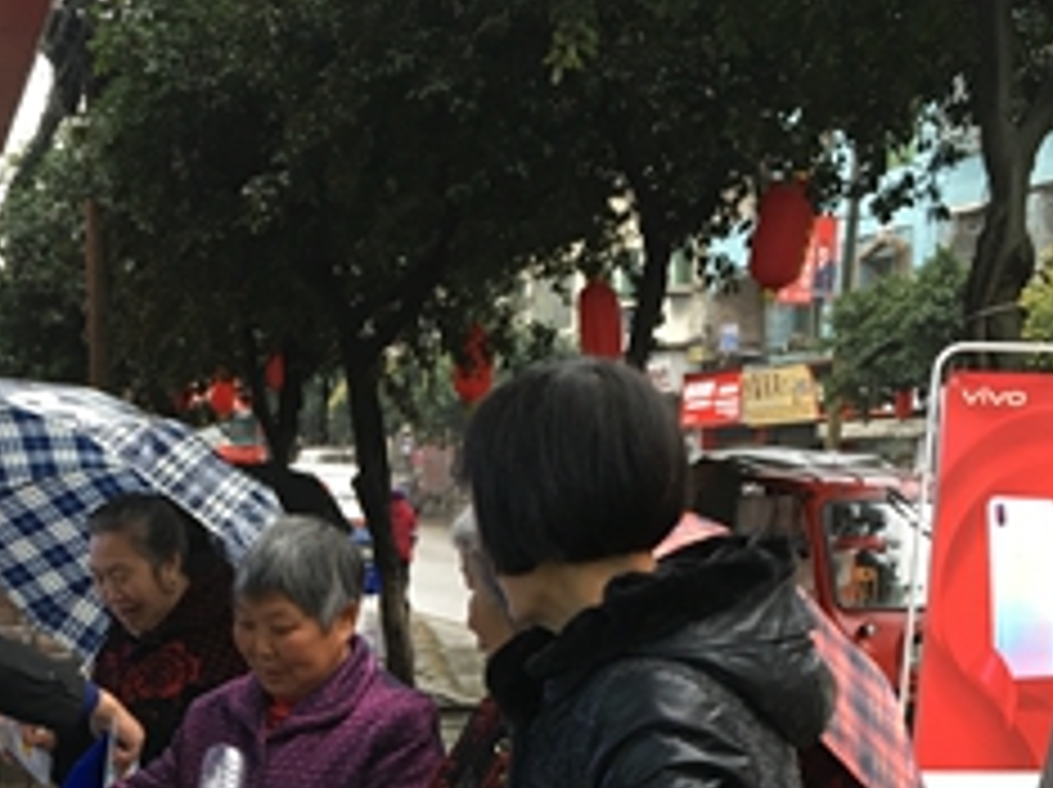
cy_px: 813
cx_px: 256
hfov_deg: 30.7
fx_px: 1884
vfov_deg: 22.6
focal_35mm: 62
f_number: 2.2
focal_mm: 4.15
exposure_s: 1/17
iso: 32
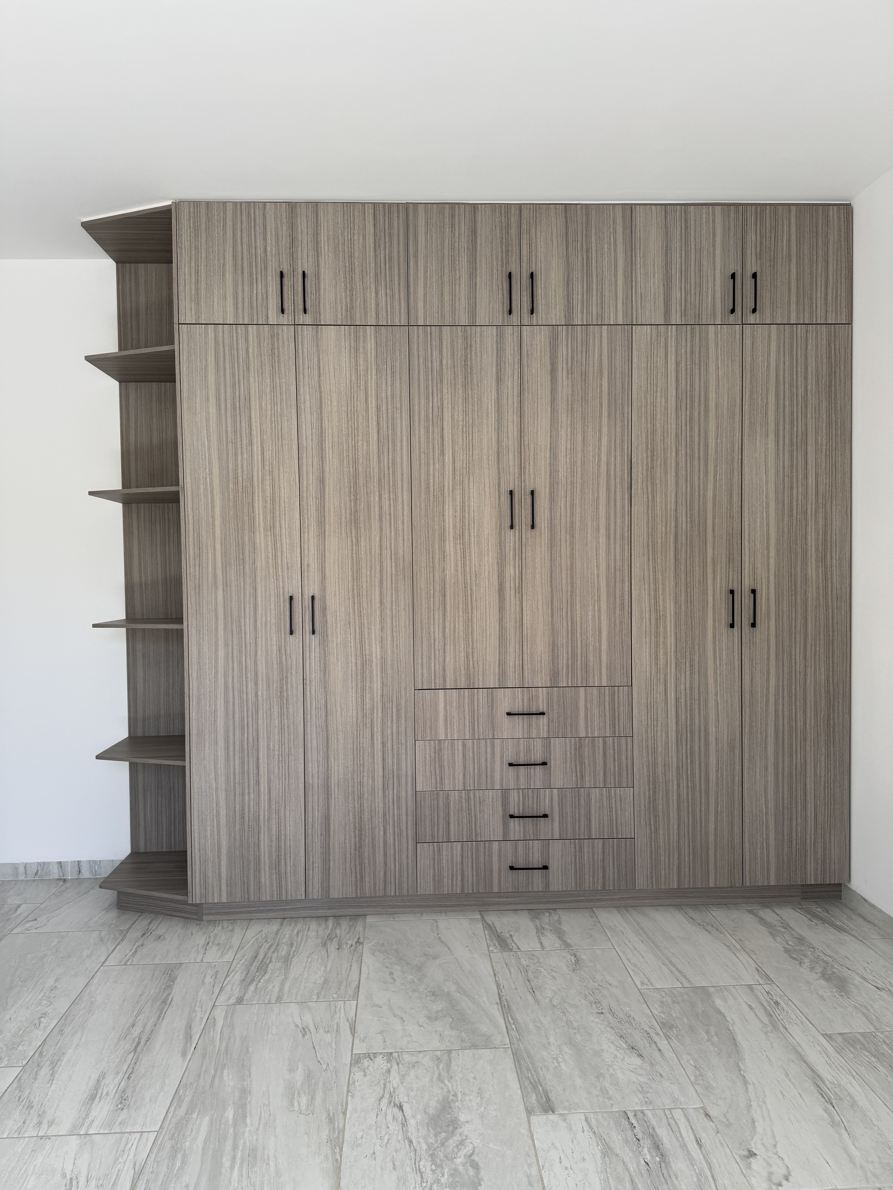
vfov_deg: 71.6
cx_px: 446
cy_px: 595
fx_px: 826
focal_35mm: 24
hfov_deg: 56.8
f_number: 1.78
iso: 64
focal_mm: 6.76
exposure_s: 1/121
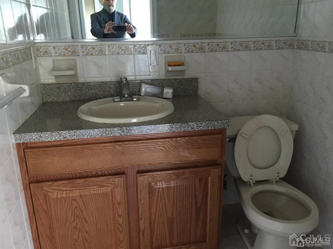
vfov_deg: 48.2
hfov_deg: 61.7
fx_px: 279
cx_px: 166
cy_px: 124
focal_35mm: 29
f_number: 2.2
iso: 250
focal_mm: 4.15
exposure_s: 1/15
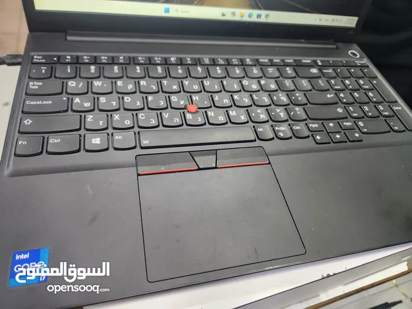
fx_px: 274
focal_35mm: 23
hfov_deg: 73.9
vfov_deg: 58.9
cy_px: 154
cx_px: 206
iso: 200
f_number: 1.8
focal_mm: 5.4
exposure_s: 1/100
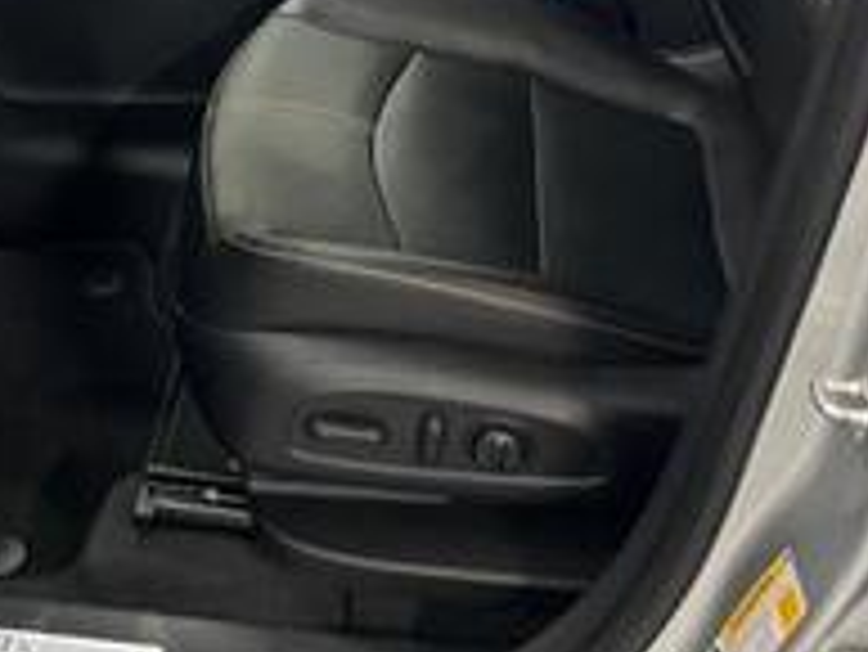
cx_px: 238
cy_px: -189
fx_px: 1706
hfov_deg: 28.2
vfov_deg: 19.9
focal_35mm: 68
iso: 500
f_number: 1.5
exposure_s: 1/60
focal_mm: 5.7
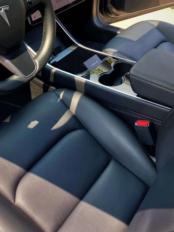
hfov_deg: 36.3
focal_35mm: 39
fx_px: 261
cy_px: 69
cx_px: 52
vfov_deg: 46.8
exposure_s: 1/255
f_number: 1.8
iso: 32
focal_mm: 4.25
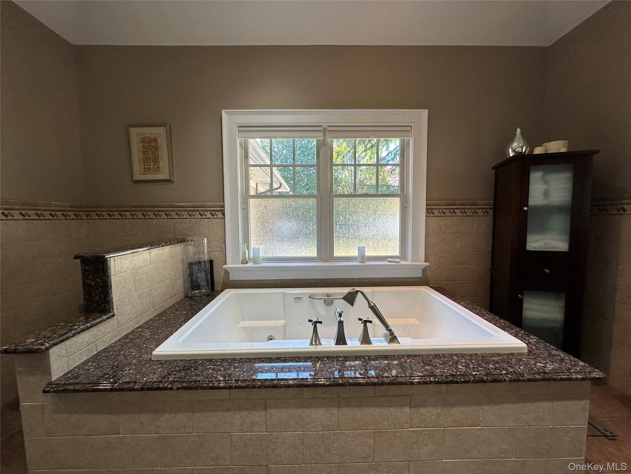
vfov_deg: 85.7
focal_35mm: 14
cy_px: 237
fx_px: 255
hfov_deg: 102.1
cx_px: 316
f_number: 2.2
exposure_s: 1/120
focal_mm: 2.22
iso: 100
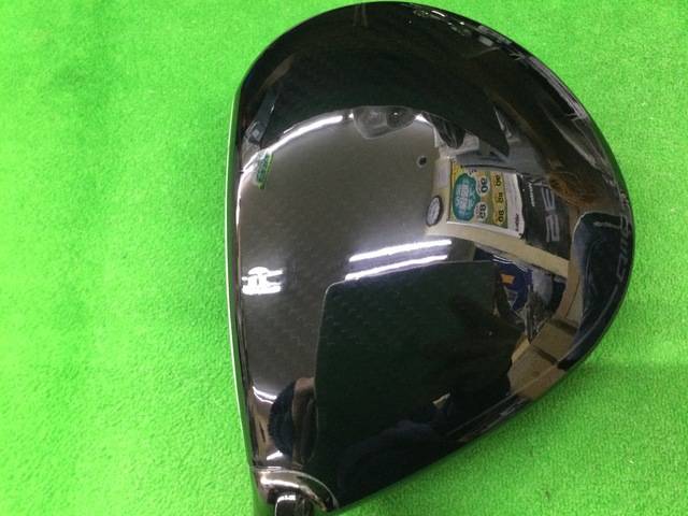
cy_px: 258
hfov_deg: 58.4
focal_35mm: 31
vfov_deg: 45.4
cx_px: 344
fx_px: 616
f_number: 2.4
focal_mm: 3.3
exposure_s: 1/15
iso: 200
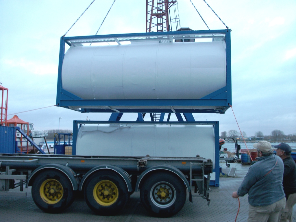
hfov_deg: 58.4
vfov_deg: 45.4
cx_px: 148
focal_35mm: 31
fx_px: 265
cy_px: 111
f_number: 2.9
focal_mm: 5.7
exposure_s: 1/40
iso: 90
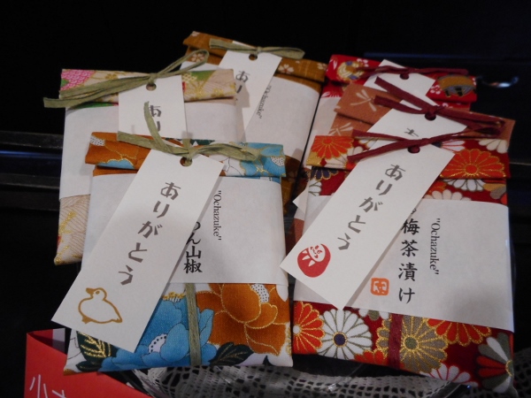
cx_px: 266
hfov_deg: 69.4
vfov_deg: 54.9
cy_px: 199
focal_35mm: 25
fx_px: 383
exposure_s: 1/30
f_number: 3.7
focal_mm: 4.5
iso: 360
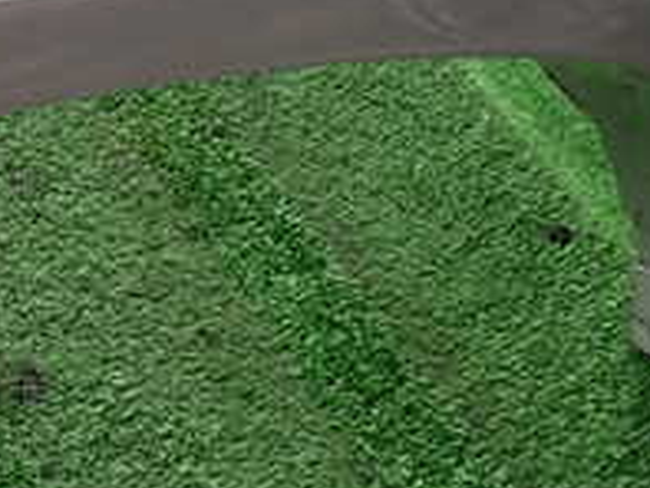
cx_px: -320
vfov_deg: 19.0
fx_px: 1428
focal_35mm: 76
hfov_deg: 21.6
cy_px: 40
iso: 100
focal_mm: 4.5
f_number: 2
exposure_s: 1/100
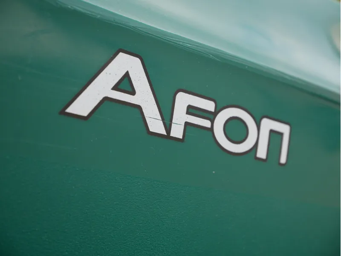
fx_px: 630
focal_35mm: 64
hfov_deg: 30.3
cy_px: 128
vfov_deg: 22.9
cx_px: 170
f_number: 6.3
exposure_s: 1/160
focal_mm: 32
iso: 200
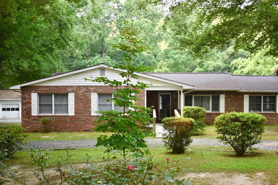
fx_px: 391
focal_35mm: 51
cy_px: 113
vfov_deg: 26.6
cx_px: 152
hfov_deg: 39.1
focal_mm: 27
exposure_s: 1/250
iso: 800
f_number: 4
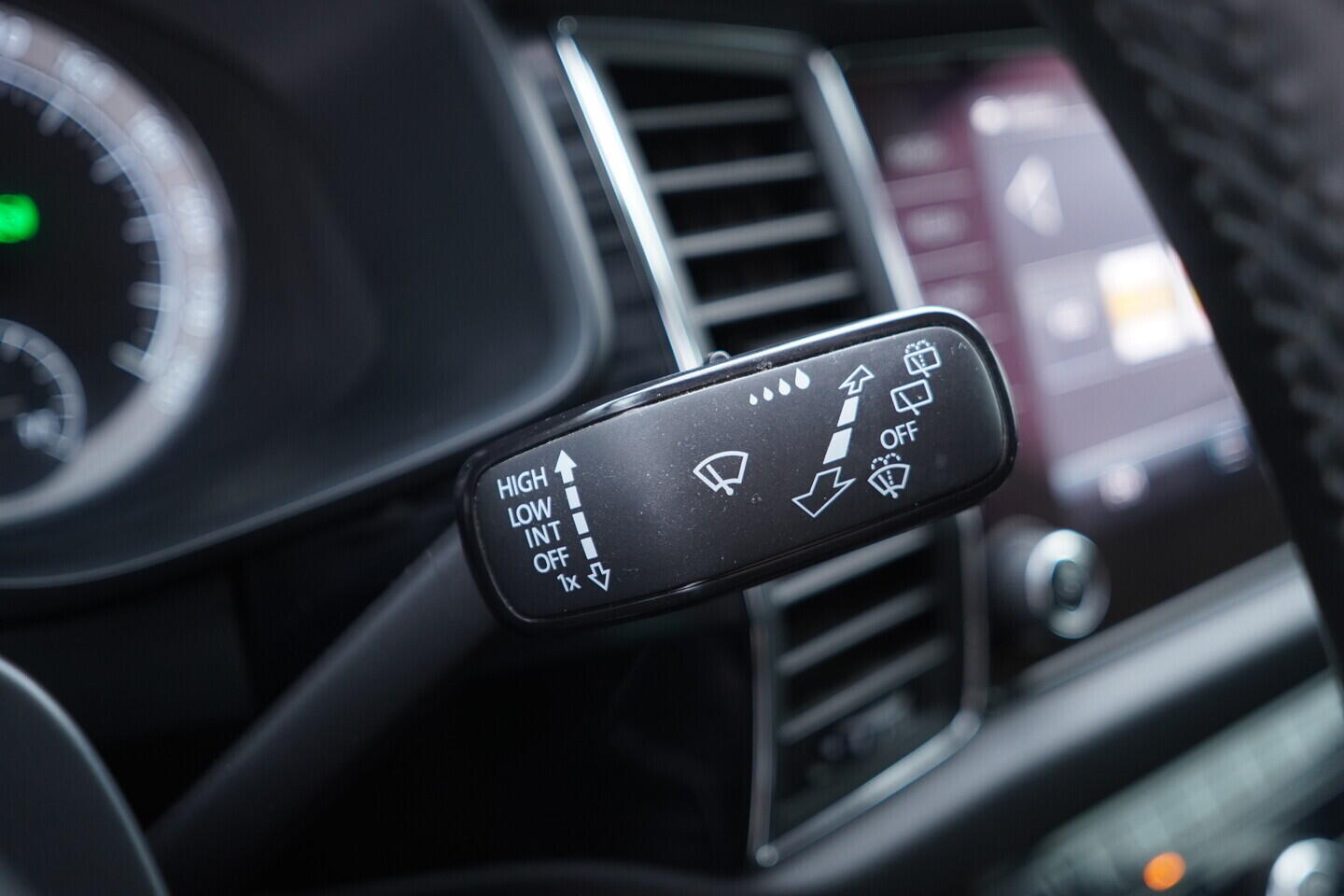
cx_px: 672
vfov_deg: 36.9
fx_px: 1344
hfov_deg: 53.1
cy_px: 448
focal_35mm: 36
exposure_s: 1/40
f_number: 2.8
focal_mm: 24
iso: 500
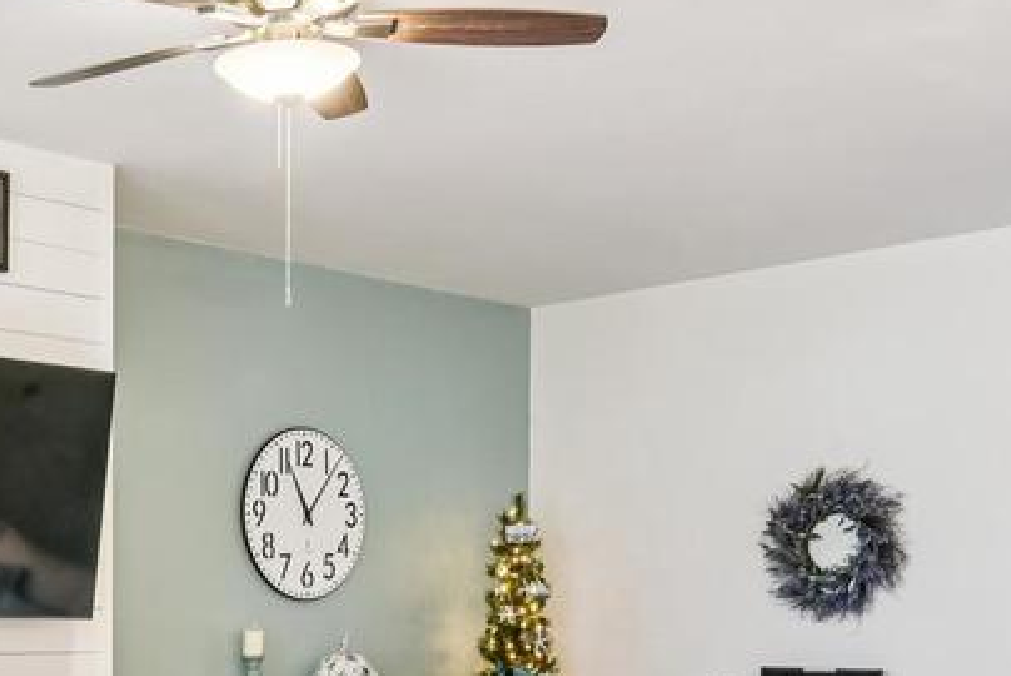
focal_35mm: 57
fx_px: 1602
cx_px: 225
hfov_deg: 34.1
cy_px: 610
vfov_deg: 23.2
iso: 100
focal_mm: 16
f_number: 8
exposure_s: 1/2
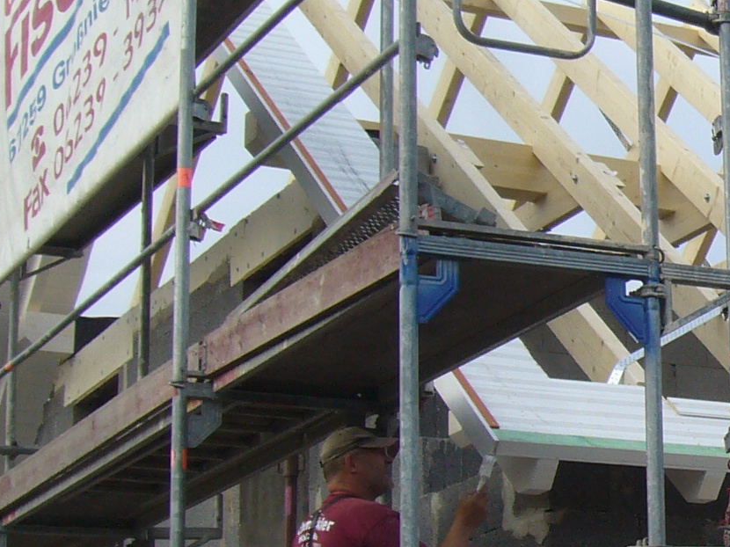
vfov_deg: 13.7
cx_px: 1112
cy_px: 351
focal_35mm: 108
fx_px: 2277
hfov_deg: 16.5
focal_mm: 5.8
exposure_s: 1/160
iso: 80
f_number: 5.6
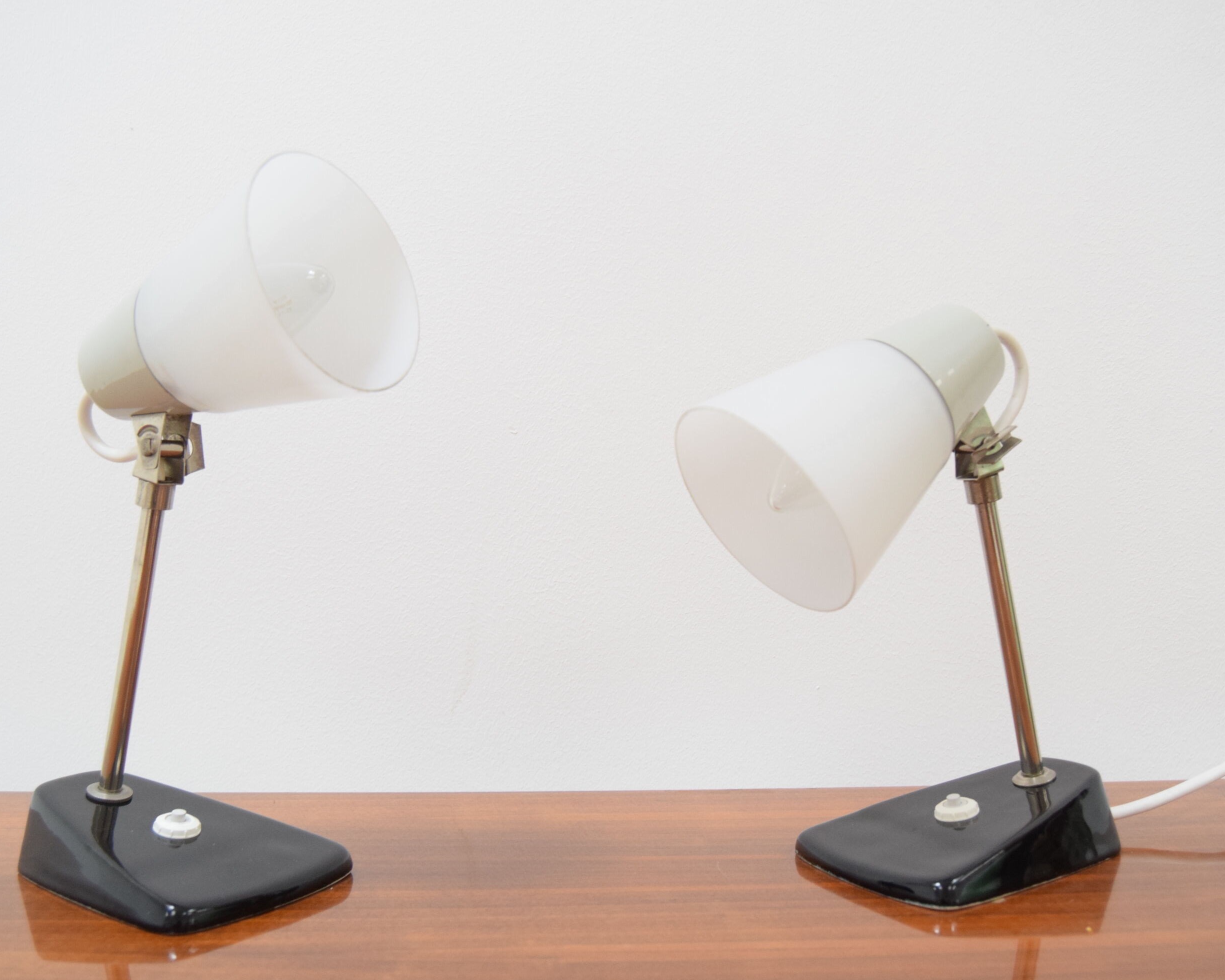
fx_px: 1435
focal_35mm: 40
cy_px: 498
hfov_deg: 46.2
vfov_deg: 37.7
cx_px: 614
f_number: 5
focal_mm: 23
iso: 1600
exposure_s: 1/100
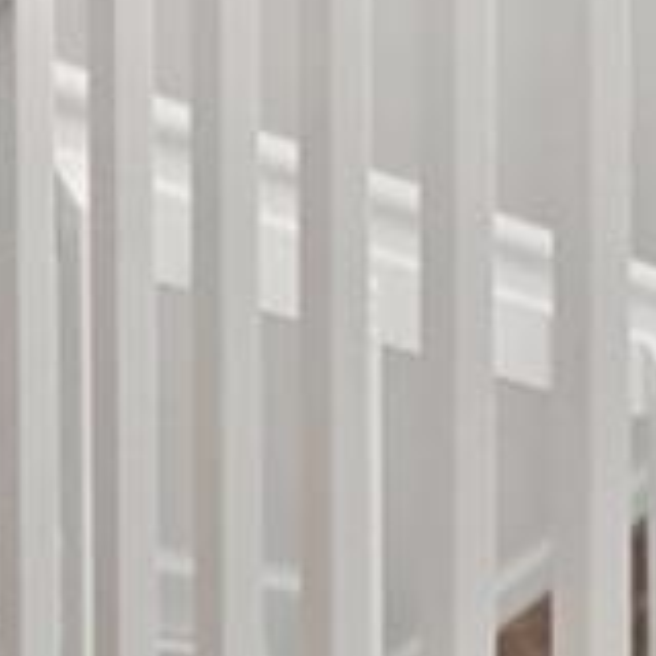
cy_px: -1330
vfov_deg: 10.4
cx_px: 1000
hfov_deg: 13.7
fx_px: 2551
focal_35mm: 119
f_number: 8
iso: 1250
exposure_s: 1/60
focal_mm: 14
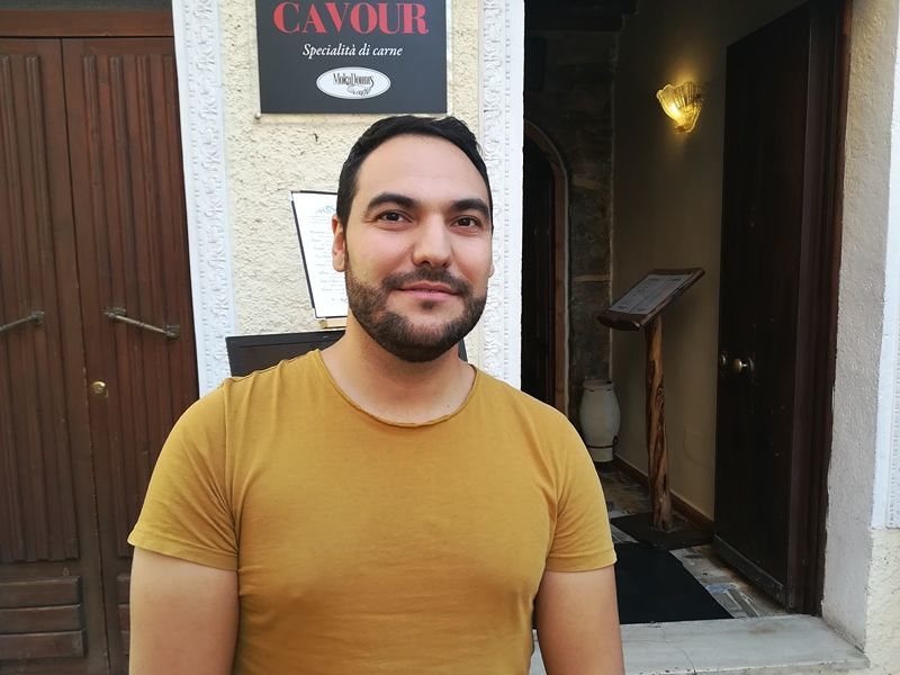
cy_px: 338
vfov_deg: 53.1
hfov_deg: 67.3
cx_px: 450
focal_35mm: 26
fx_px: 676
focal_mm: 3.83
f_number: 2.2
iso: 80
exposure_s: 1/100
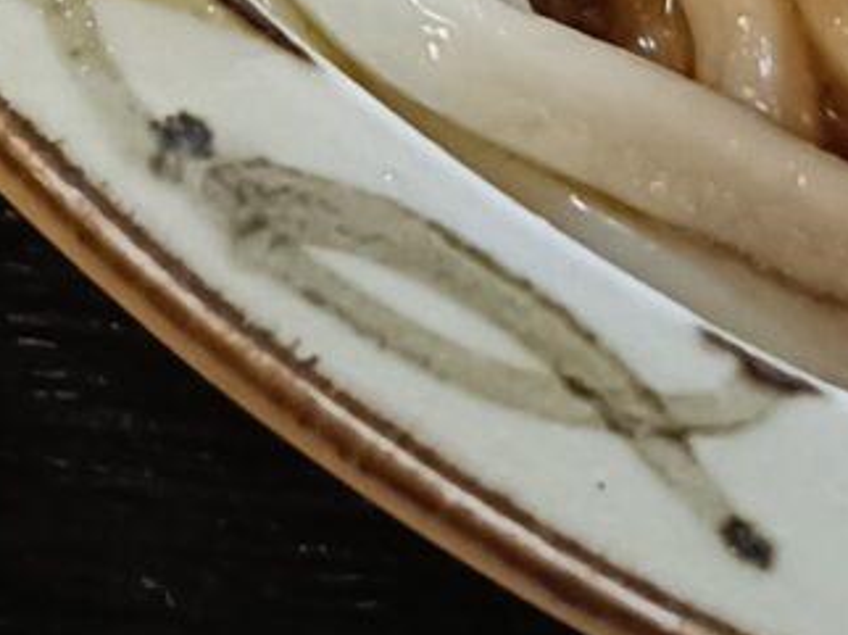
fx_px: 4871
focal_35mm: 199
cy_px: -914
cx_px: -24
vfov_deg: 7.0
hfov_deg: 9.9
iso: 1250
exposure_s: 1/40
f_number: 1.7
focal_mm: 4.7
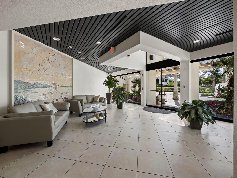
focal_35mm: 14
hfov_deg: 102.0
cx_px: 118
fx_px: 96
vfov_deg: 85.7
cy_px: 89
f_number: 13
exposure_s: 1/2.5
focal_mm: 7
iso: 320
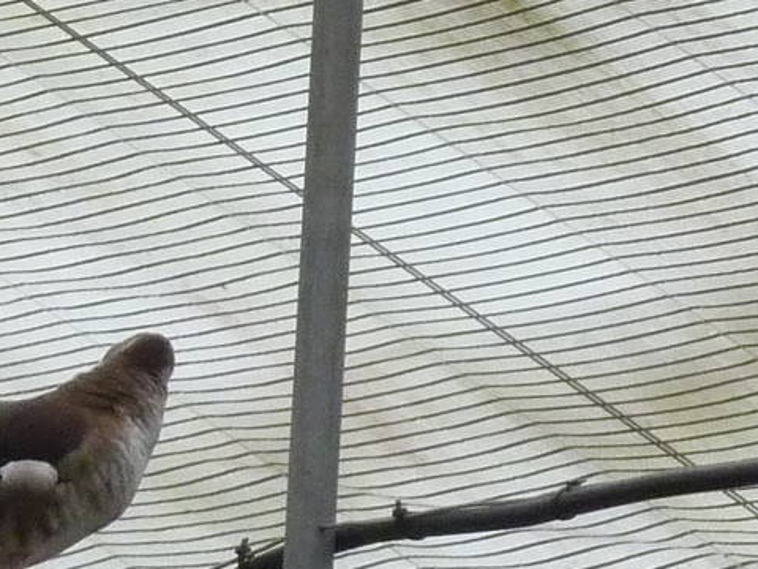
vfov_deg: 2.6
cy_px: 618
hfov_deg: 3.5
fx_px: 12482
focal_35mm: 570
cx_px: -407
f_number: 4.4
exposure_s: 1/400
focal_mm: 19.5
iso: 320
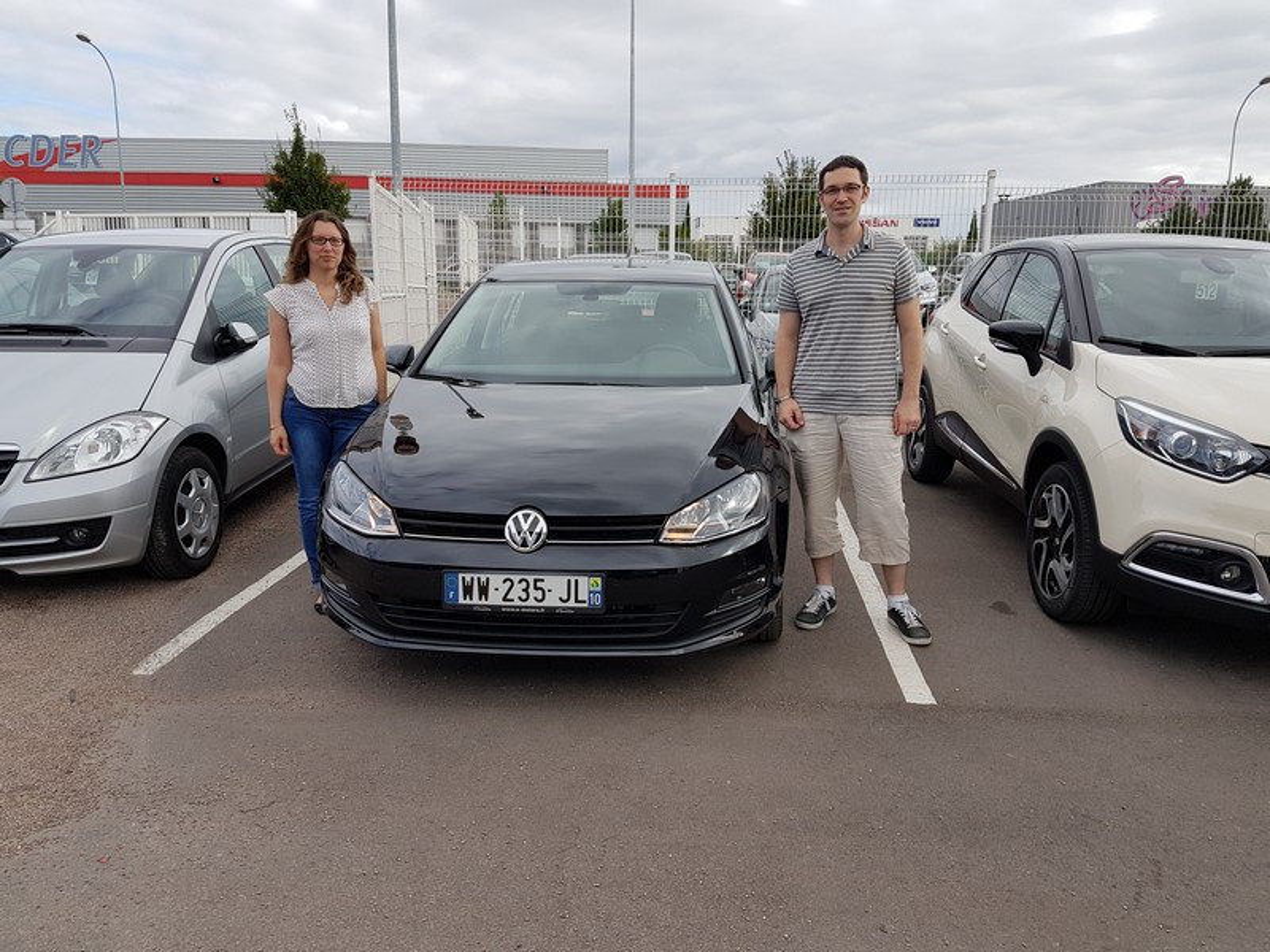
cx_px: 635
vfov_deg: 53.1
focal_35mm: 26
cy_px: 476
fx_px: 954
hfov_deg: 67.3
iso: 40
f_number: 1.7
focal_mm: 4.2
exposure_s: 1/910
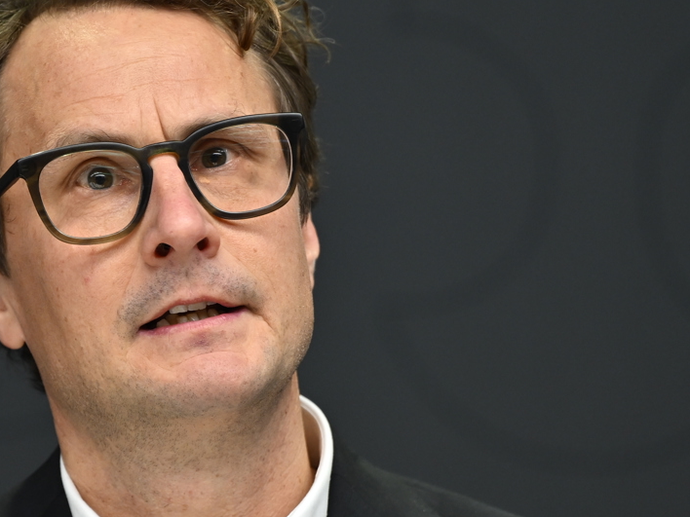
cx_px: 283
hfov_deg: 3.6
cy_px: 244
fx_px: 11043
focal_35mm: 554
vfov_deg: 2.7
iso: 720
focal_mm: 200
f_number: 2.8
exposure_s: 1/250
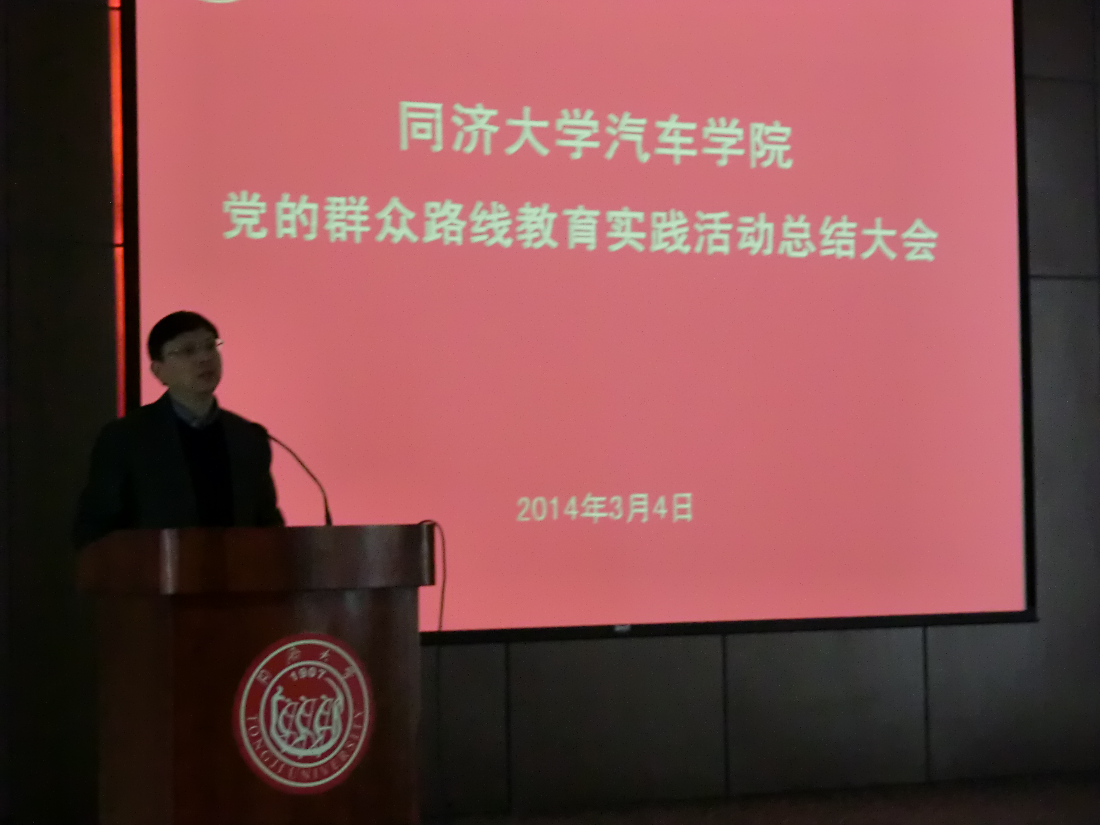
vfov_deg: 15.4
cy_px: 412
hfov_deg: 20.4
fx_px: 3051
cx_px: 550
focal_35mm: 96
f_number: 5.3
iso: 800
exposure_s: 1/30
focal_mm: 17.06
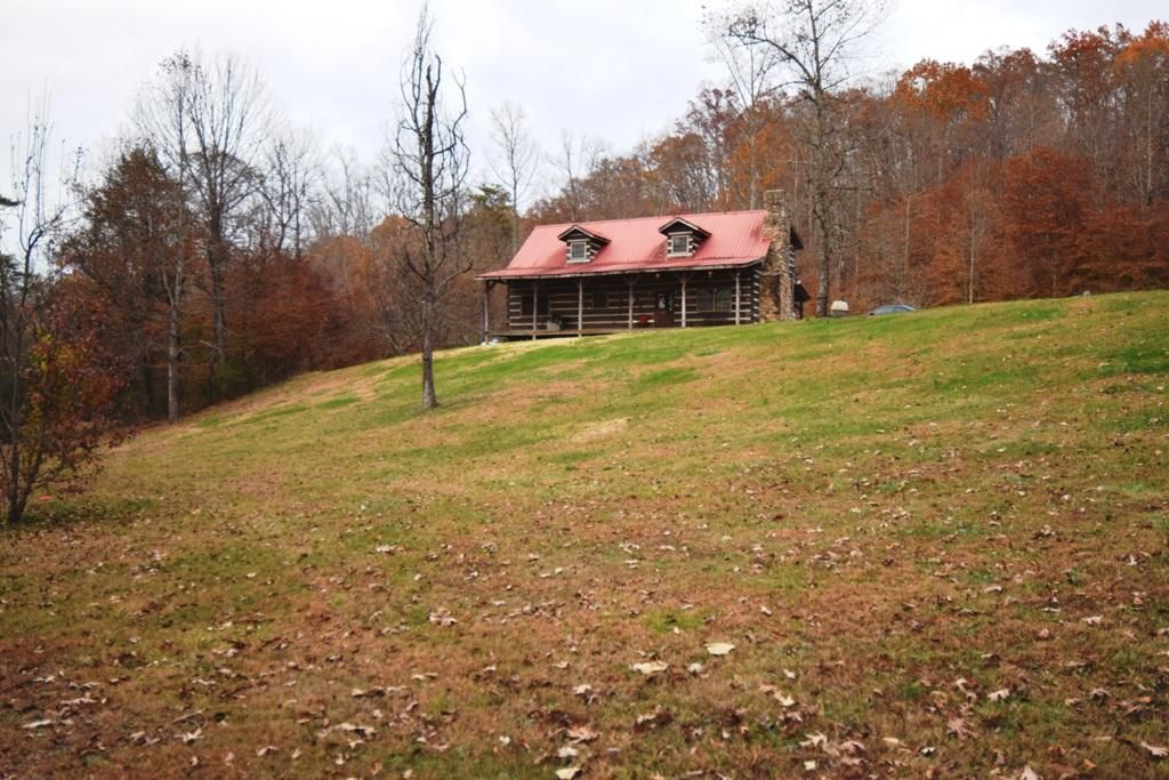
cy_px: 390
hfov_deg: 61.9
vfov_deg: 43.6
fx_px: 974
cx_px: 584
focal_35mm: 30
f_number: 4
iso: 400
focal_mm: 20
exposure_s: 1/60
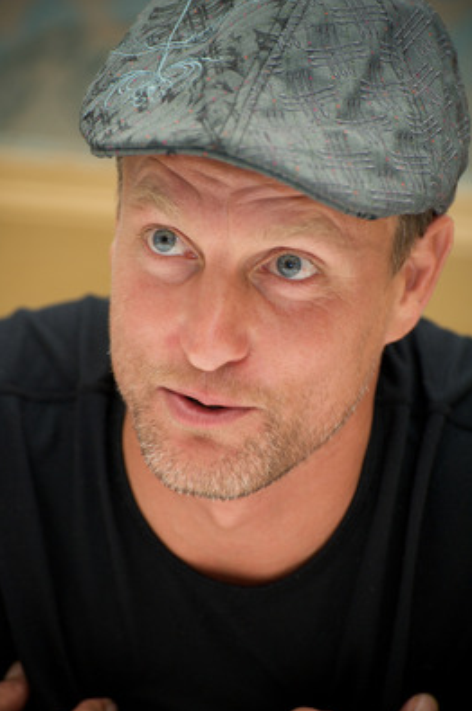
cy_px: 358
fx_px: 3098
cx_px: 235
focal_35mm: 157
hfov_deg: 8.7
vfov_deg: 13.1
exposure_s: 1/60
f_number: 5
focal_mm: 155
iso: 640
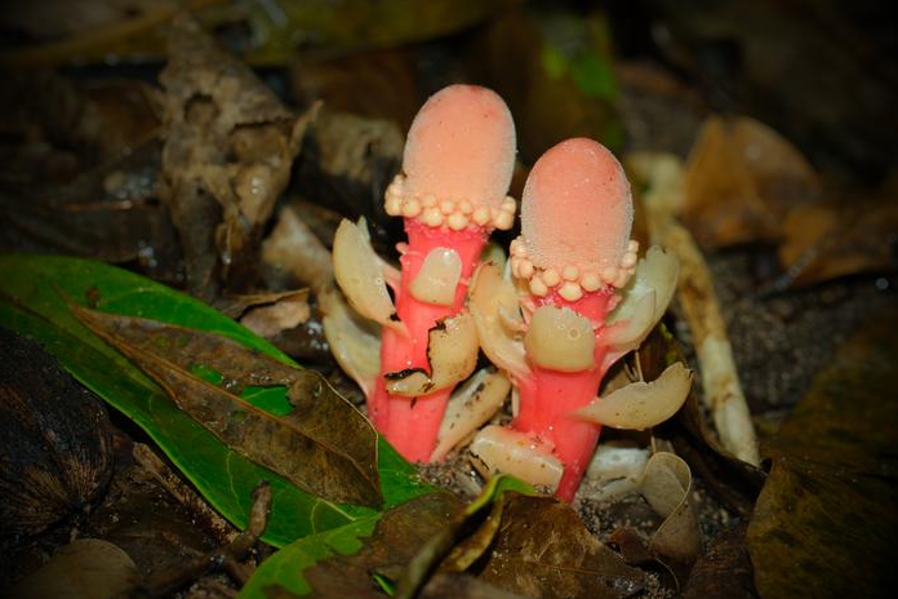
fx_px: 3766
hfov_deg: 13.6
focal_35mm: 151
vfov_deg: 9.1
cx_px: 448
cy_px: 299
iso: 800
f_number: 8
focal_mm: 100
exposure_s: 1/60
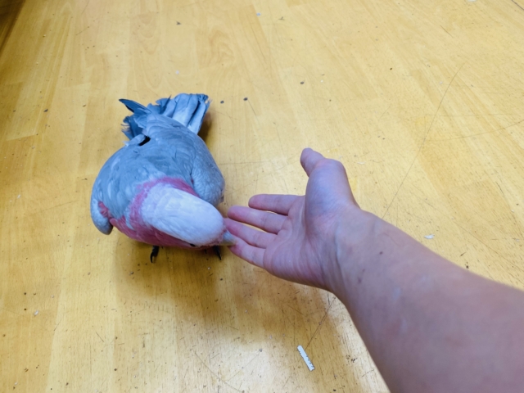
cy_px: 196
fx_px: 394
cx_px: 262
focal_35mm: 26
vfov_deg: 53.1
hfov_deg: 67.3
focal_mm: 4.25
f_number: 1.8
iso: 100
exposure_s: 1/100
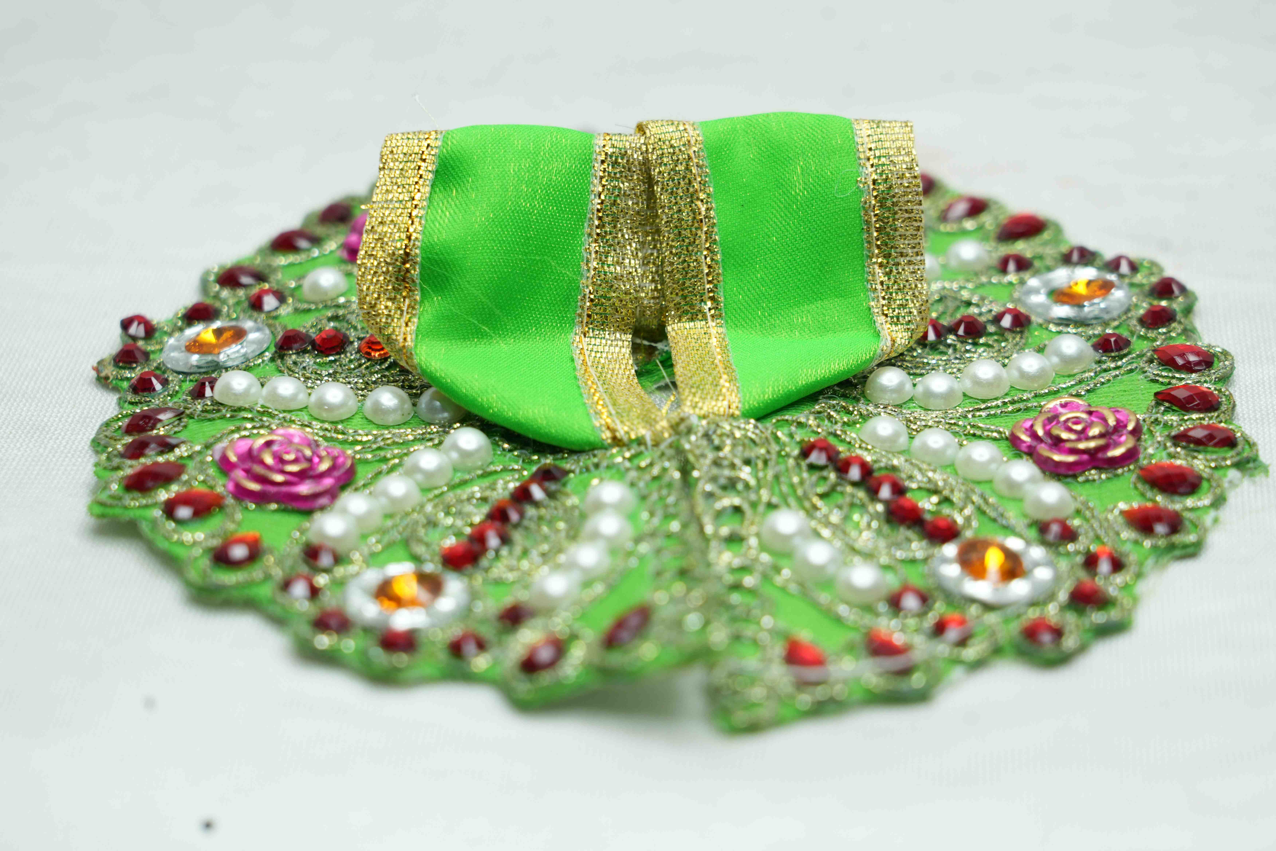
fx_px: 3721
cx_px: 638
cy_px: 426
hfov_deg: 19.5
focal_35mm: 105
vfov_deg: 13.0
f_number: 7.1
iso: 250
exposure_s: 1/50
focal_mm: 105
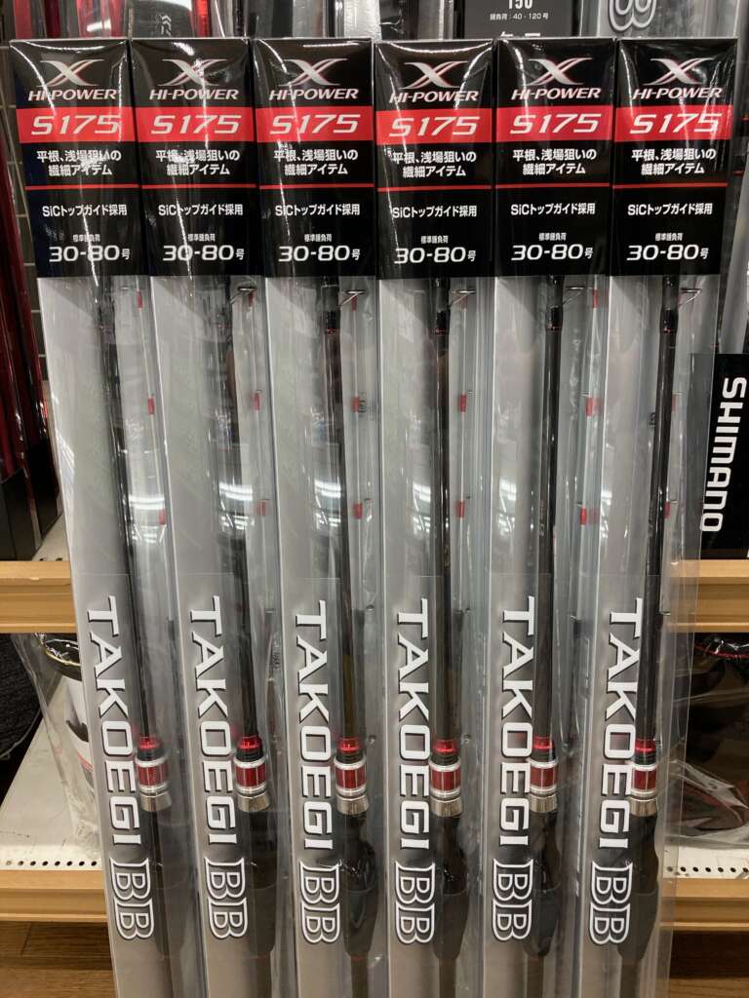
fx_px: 808
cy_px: 499
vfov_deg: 63.4
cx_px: 374
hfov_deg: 49.7
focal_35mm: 28
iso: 125
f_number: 1.8
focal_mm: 3.99
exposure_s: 1/60
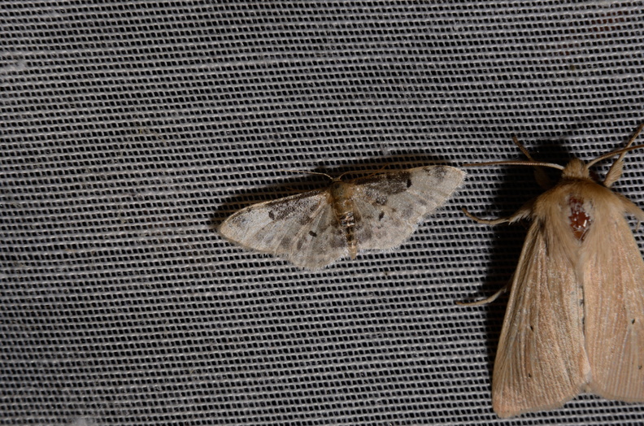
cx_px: 322
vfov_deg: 10.7
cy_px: 213
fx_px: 2275
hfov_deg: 16.1
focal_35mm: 128
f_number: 25
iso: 100
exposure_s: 1/60
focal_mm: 85
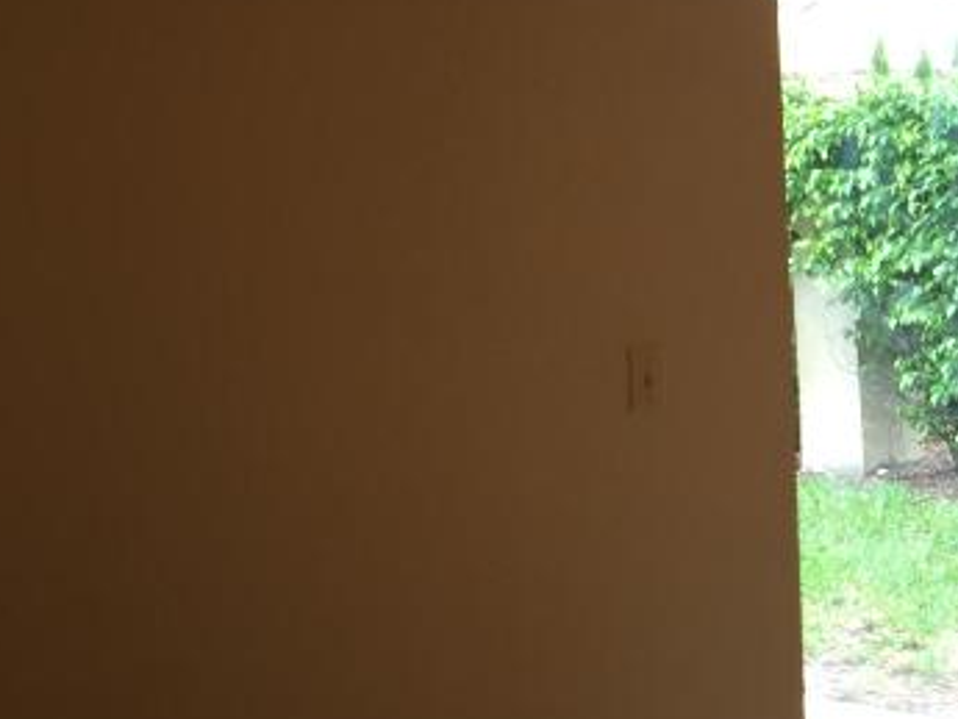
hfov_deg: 20.3
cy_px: 583
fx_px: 2381
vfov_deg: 17.0
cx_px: 1333
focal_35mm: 86
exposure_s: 1/60
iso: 40
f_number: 2.2
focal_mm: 4.15
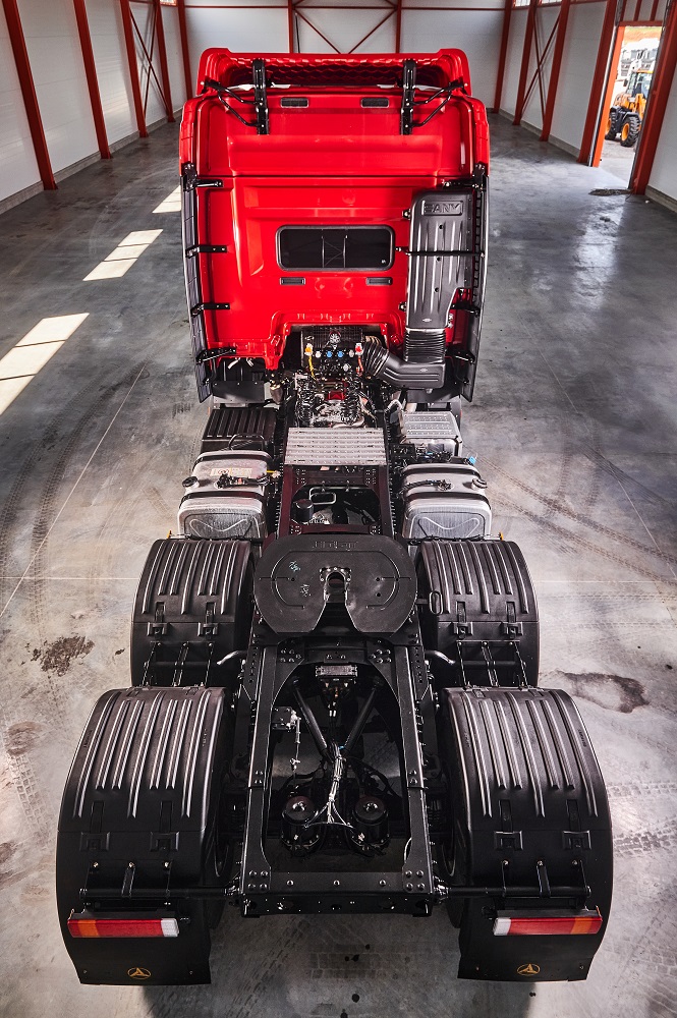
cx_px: 338
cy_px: 509
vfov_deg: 73.8
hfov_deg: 53.1
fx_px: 678
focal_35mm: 24
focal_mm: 24
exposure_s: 1/125
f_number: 8
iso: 500
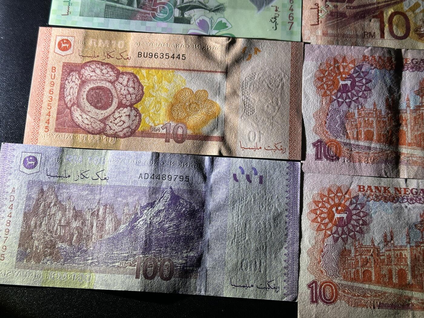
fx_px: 588
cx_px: 212
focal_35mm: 48
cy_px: 159
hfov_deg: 39.7
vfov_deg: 30.3
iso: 125
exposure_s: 1/50
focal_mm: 6.86
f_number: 1.78
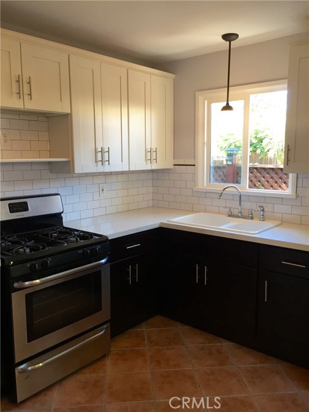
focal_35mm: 29
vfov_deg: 61.7
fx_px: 345
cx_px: 154
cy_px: 206
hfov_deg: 48.2
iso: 32
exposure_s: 1/30
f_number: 2.2
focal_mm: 4.15
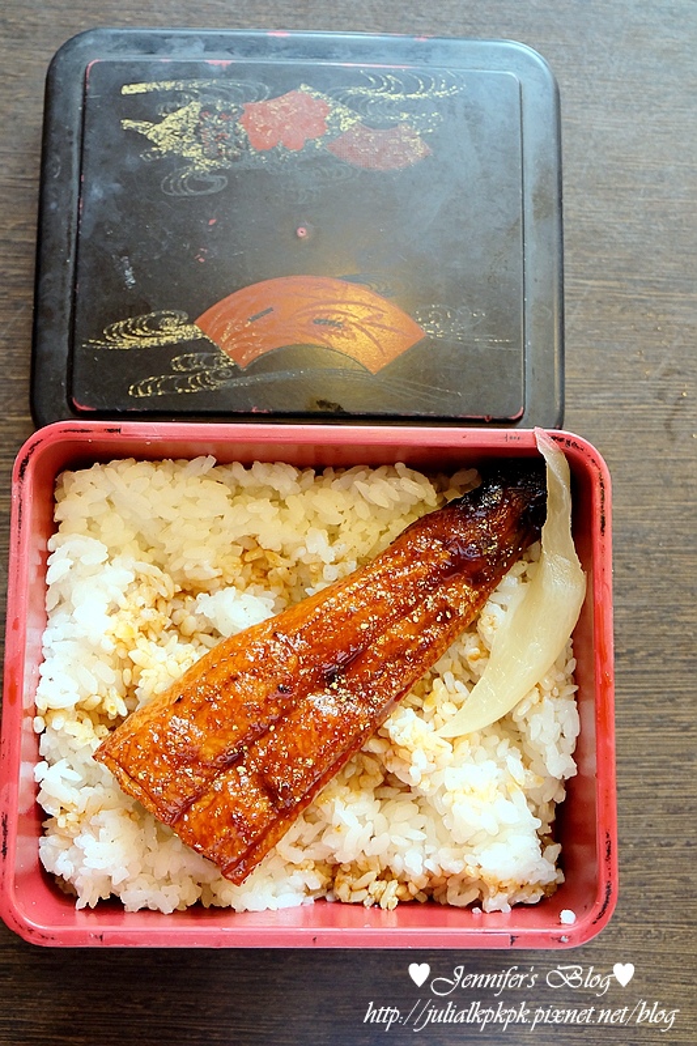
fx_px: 1104
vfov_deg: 50.7
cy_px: 523
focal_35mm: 38
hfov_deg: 35.0
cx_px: 348
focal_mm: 25.6
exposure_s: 1/60
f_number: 4.5
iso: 800
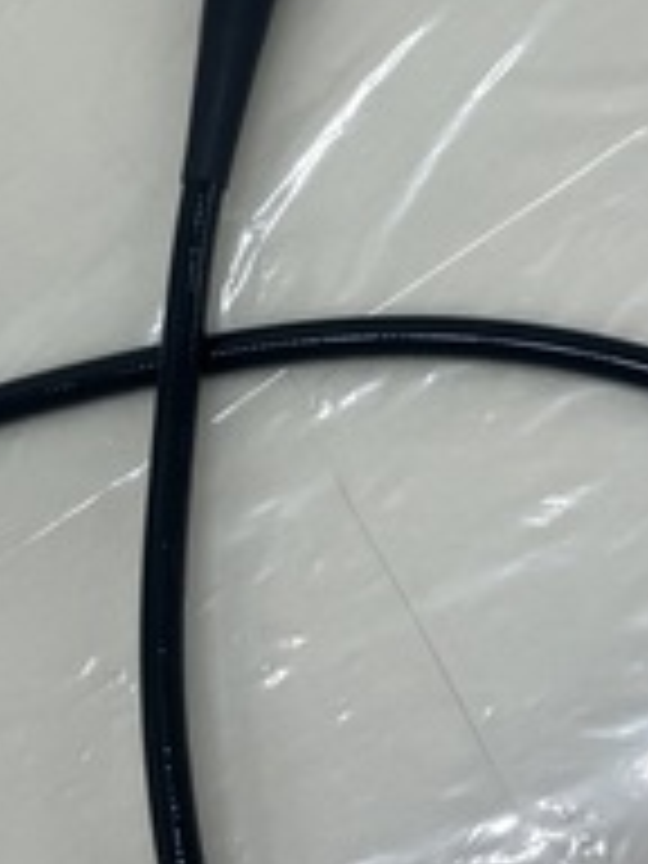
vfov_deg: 25.0
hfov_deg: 18.9
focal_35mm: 78
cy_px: 346
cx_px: 396
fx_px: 1947
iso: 50
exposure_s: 1/121
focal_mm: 3.99
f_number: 1.8
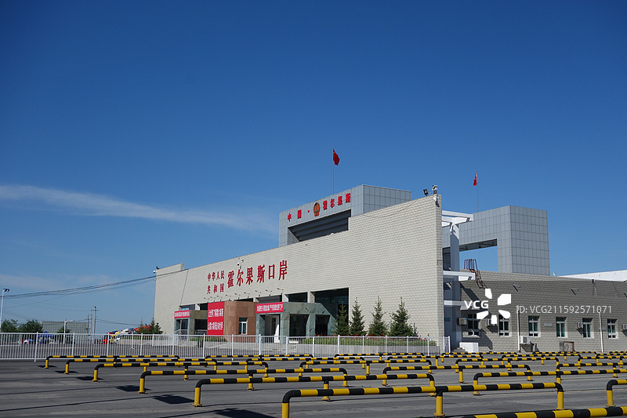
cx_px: 314
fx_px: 696
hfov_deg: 48.5
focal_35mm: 40
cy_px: 209
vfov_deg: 33.4
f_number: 7.1
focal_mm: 14.75
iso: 125
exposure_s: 1/800
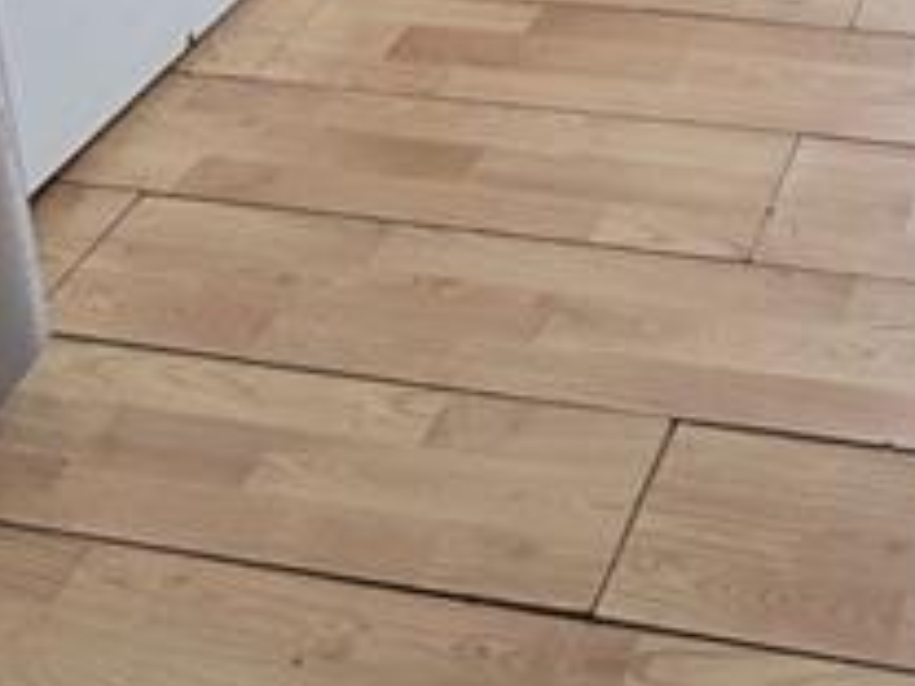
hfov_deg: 28.5
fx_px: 1692
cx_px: 906
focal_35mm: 64
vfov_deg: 17.7
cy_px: -607
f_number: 1.9
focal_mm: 2.2
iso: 200
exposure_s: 1/120
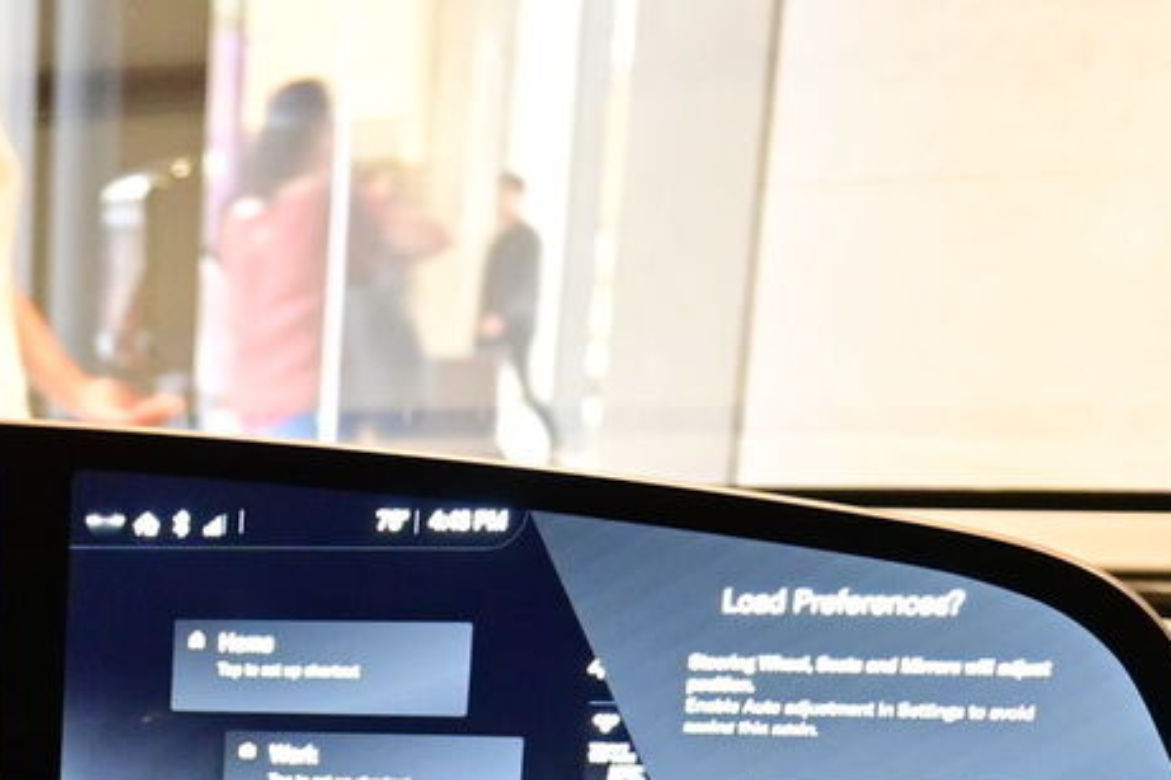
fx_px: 3251
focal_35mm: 100
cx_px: -340
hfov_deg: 19.0
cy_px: 1565
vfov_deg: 12.1
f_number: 3.5
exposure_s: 1/25
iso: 1400
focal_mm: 16
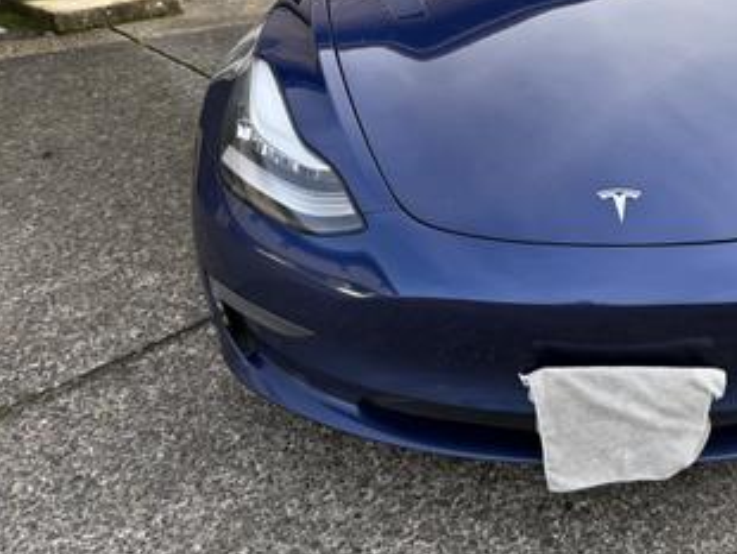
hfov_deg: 45.6
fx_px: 831
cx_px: 580
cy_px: 169
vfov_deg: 36.3
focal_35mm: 39
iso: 80
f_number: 1.78
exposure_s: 1/765
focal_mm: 6.76
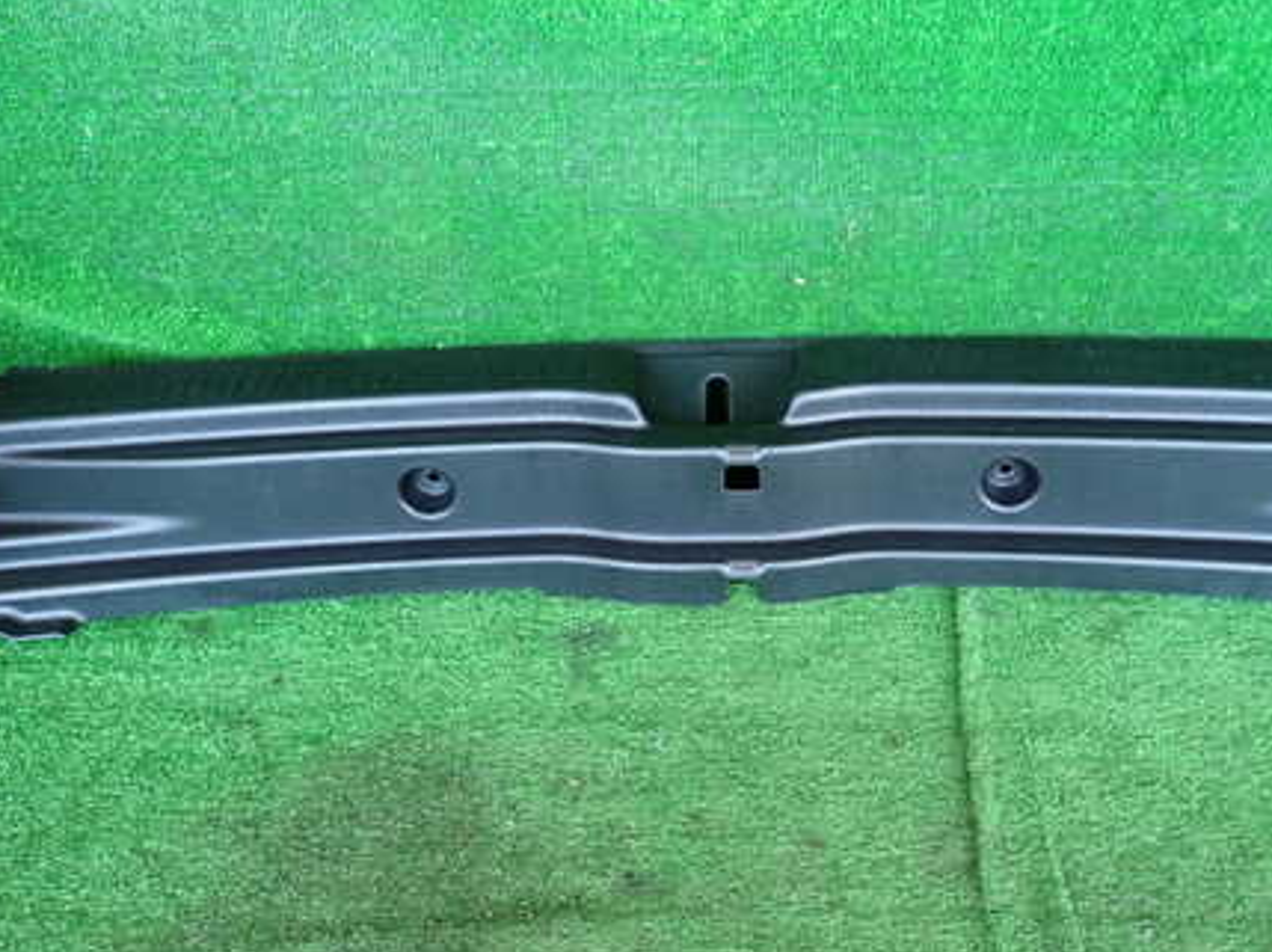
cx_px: 718
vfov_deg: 40.5
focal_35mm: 35
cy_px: 566
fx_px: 1285
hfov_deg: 52.5
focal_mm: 4.5
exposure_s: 1/100
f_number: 2
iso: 200
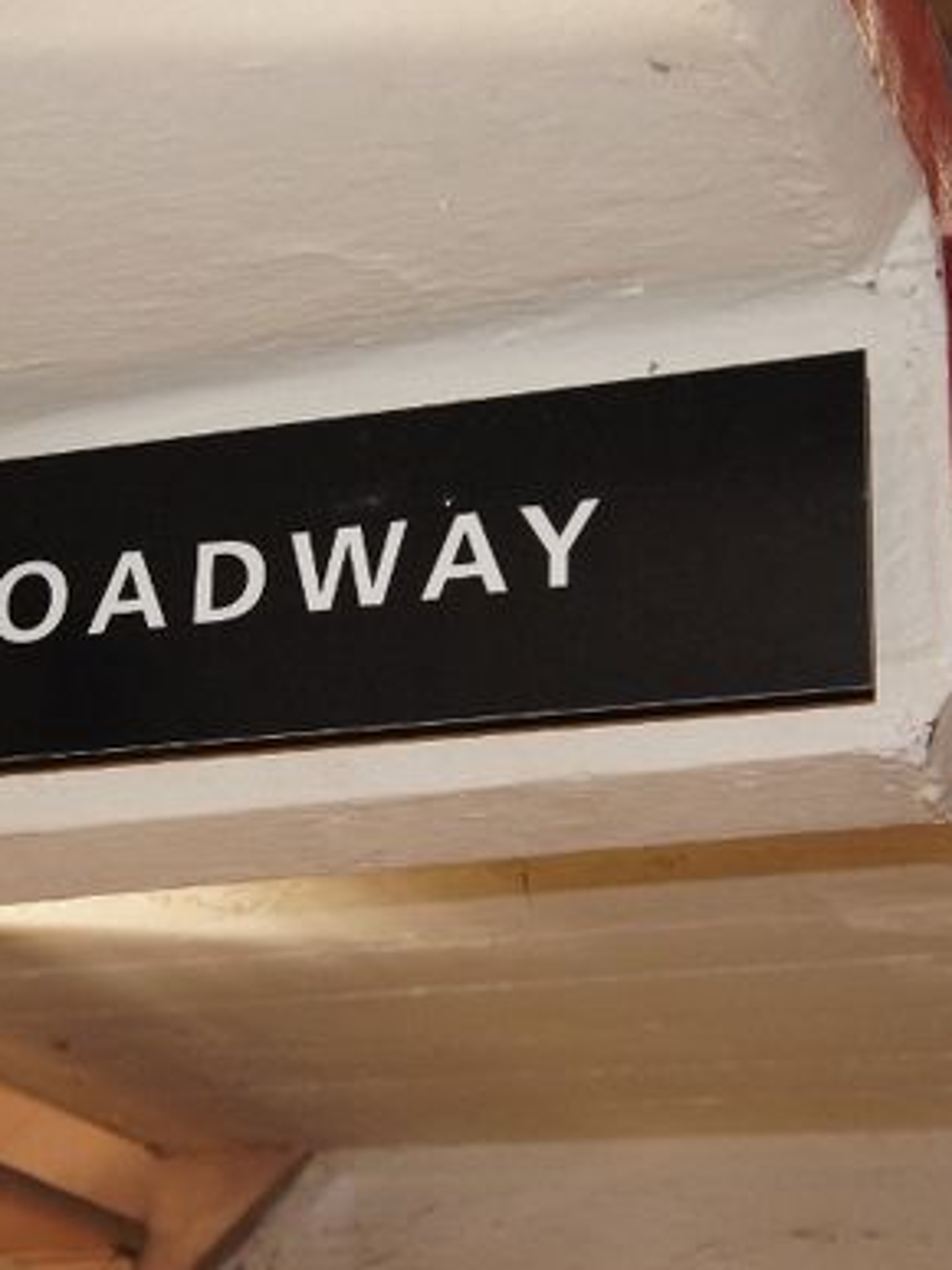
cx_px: 161
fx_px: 3112
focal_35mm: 85
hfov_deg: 17.2
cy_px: 694
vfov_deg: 23.1
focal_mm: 35
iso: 1600
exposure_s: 1/60
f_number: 4.5
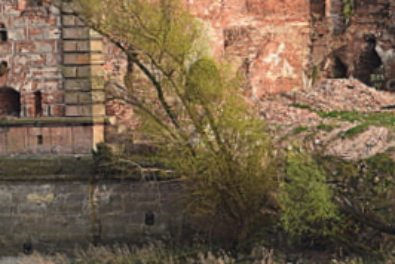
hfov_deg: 4.3
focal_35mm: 474
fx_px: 5201
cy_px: -95
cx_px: 74
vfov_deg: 2.9
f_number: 10
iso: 400
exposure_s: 1/250
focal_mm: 105
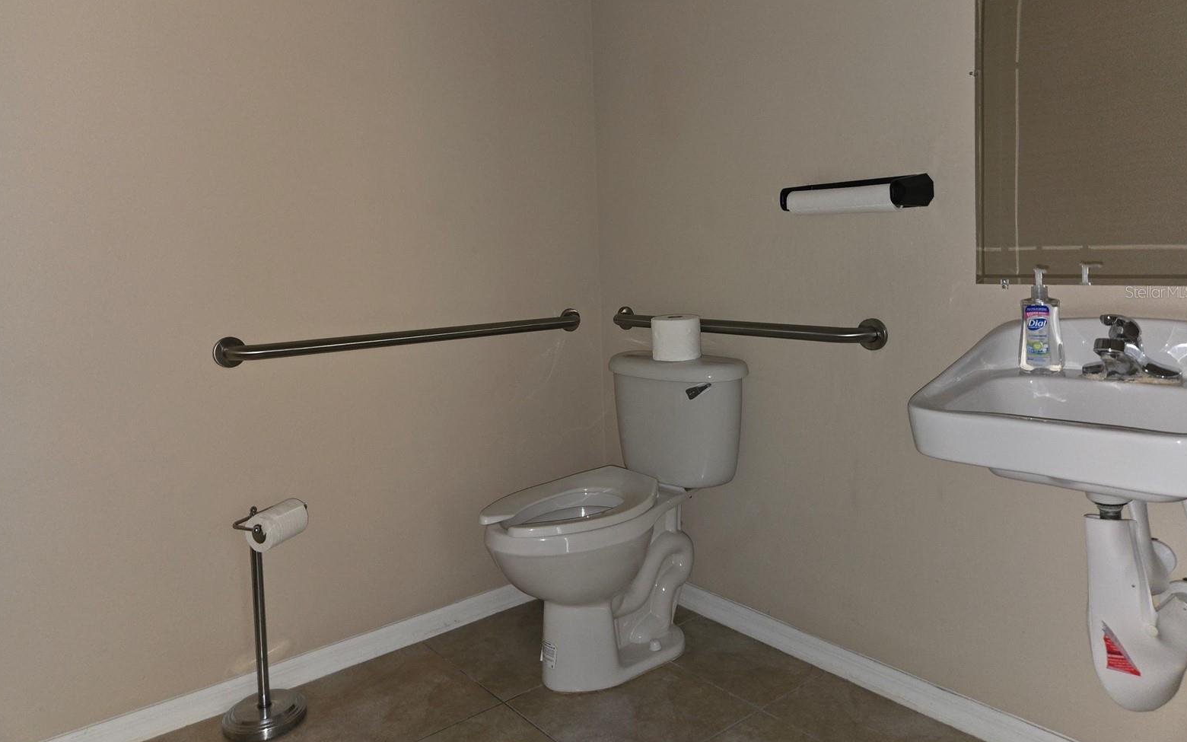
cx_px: 588
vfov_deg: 48.9
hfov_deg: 72.5
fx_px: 809
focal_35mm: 25
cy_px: 291
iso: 125
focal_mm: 5.4
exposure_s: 1/14
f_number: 1.8
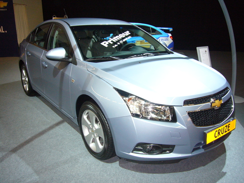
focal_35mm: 32
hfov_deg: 56.8
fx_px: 226
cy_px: 92
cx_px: 122
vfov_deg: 44.2
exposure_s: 1/30
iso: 160
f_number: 2.9
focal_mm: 5.2
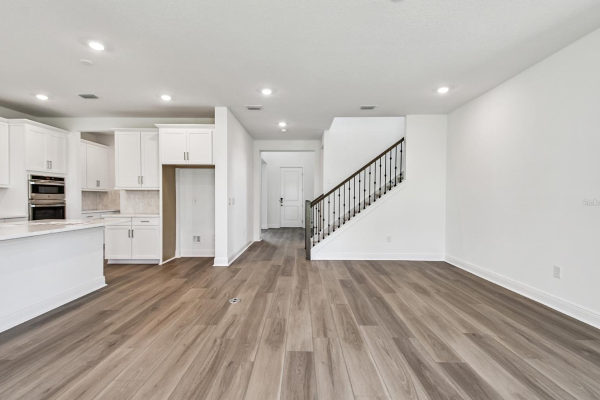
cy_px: 203
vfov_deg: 73.7
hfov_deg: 96.8
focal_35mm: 16
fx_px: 267
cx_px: 299
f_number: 7.1
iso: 100
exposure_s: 1/20
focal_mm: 10
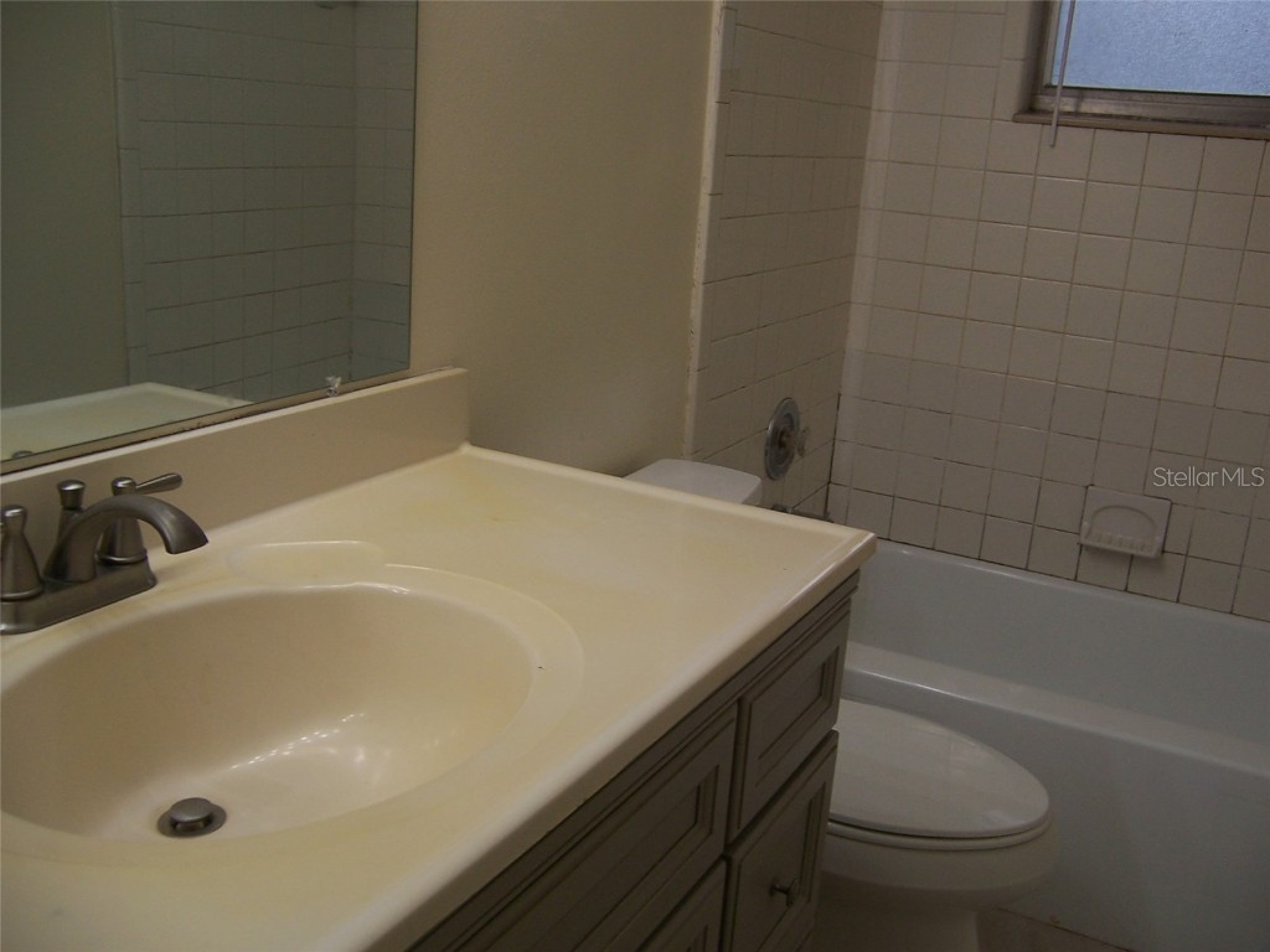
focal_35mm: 33
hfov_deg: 55.4
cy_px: 476
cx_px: 635
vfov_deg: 42.9
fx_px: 1211
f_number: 2.8
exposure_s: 1/60
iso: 80
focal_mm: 5.5
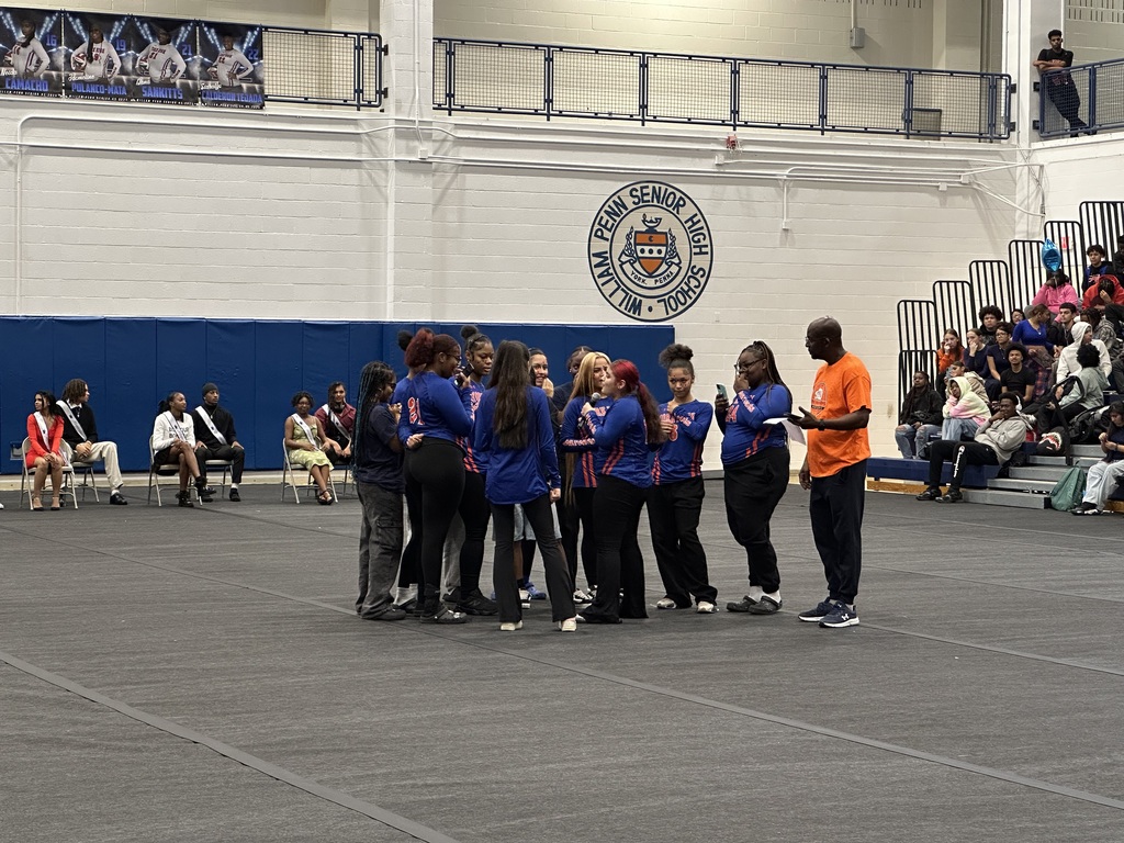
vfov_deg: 19.1
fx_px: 2500
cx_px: 562
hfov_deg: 25.3
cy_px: 422
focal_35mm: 77
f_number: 2.8
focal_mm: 9
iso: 320
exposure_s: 1/60
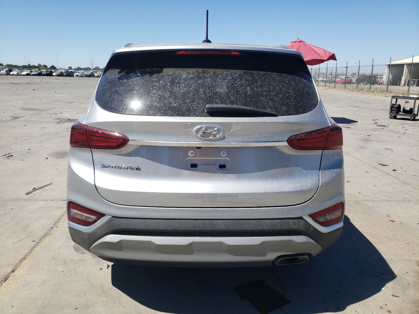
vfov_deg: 53.1
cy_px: 157
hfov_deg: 67.3
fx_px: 315
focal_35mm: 26
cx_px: 210
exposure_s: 1/2500
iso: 50
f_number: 1.5
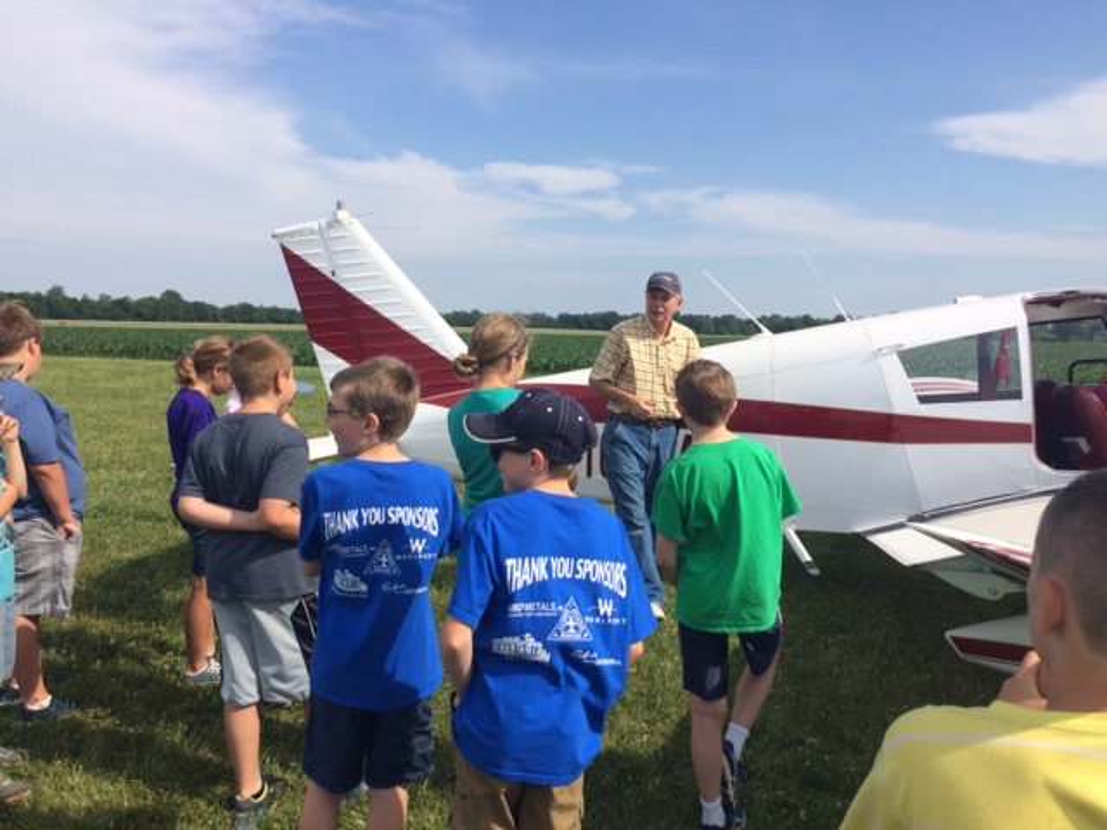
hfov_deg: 61.7
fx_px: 927
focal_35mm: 29
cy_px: 415
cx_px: 554
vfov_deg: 48.2
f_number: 2.2
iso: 32
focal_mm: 4.15
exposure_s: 1/2564
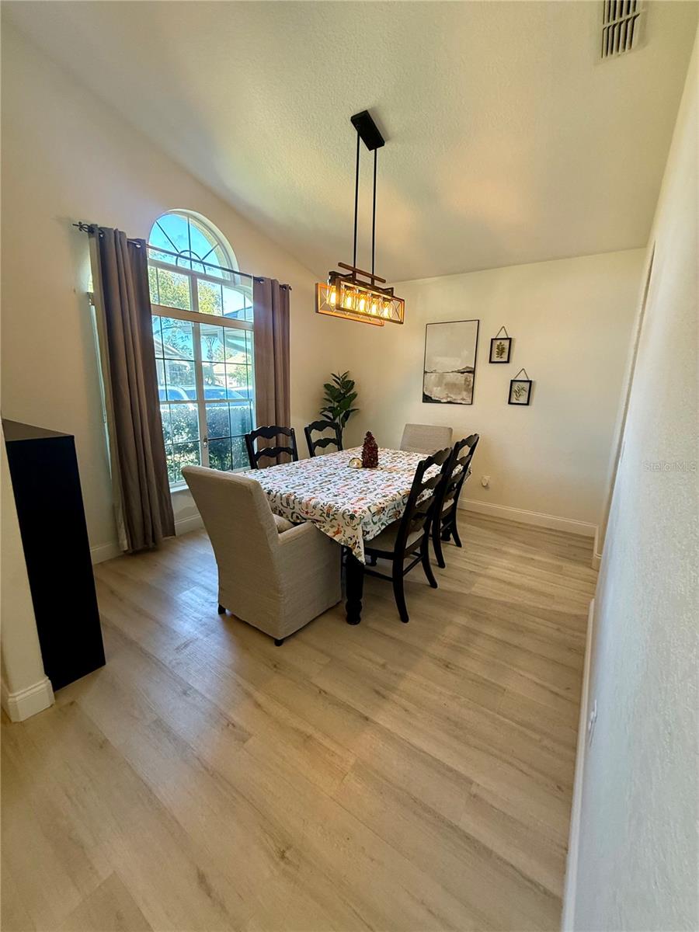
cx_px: 350
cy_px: 466
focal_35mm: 14
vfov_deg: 102.1
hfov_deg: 85.7
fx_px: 377
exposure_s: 1/120
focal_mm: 2.22
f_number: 2.2
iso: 250
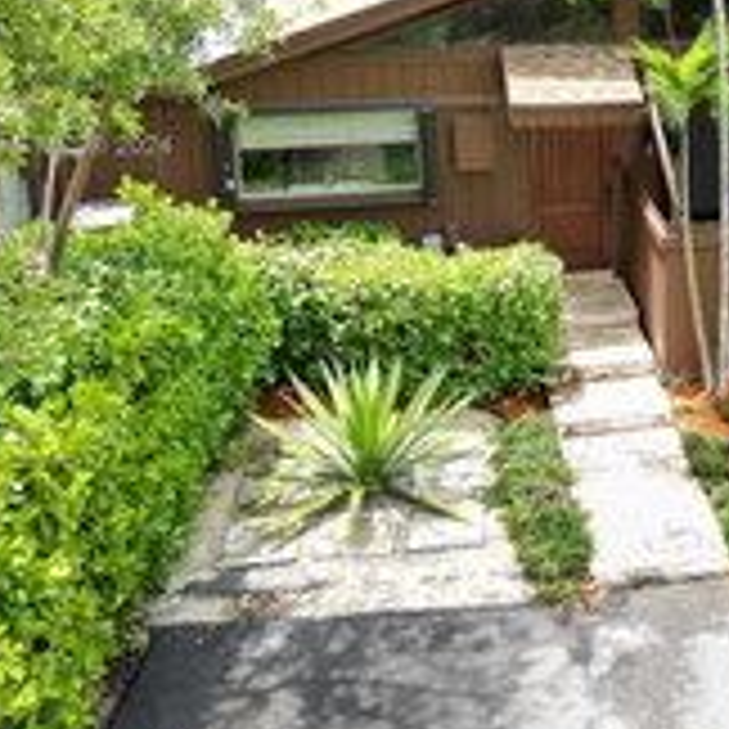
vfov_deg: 29.9
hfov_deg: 28.4
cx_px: 749
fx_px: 1334
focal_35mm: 56
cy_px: 148
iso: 100
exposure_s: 1/800
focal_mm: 6.72
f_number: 1.7
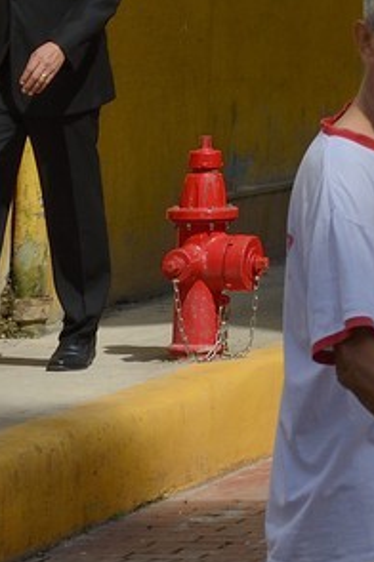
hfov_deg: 5.5
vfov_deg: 7.9
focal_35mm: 244
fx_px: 3811
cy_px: -718
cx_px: 797
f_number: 11
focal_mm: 45
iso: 200
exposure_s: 1/250
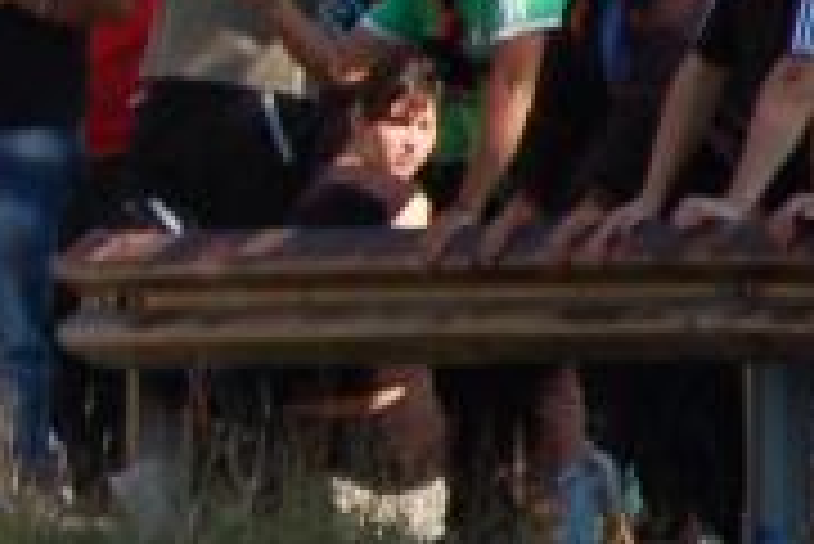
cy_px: 389
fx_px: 34486
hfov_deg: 1.3
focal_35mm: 1524
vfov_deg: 0.9
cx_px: -1084
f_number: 5.6
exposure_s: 1/640
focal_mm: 180
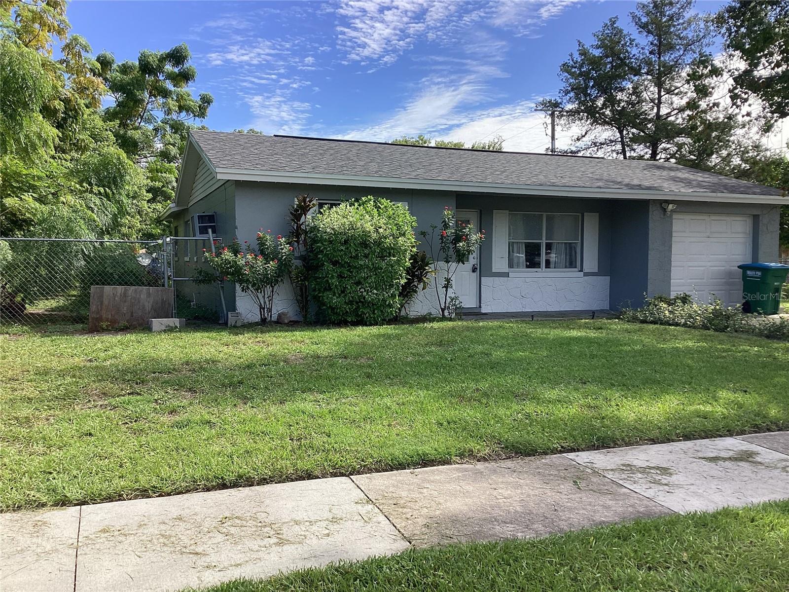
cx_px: 394
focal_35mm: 31
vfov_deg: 45.4
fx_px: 707
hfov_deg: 58.4
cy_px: 296
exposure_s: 1/831
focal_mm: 3.3
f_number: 2.4
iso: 25
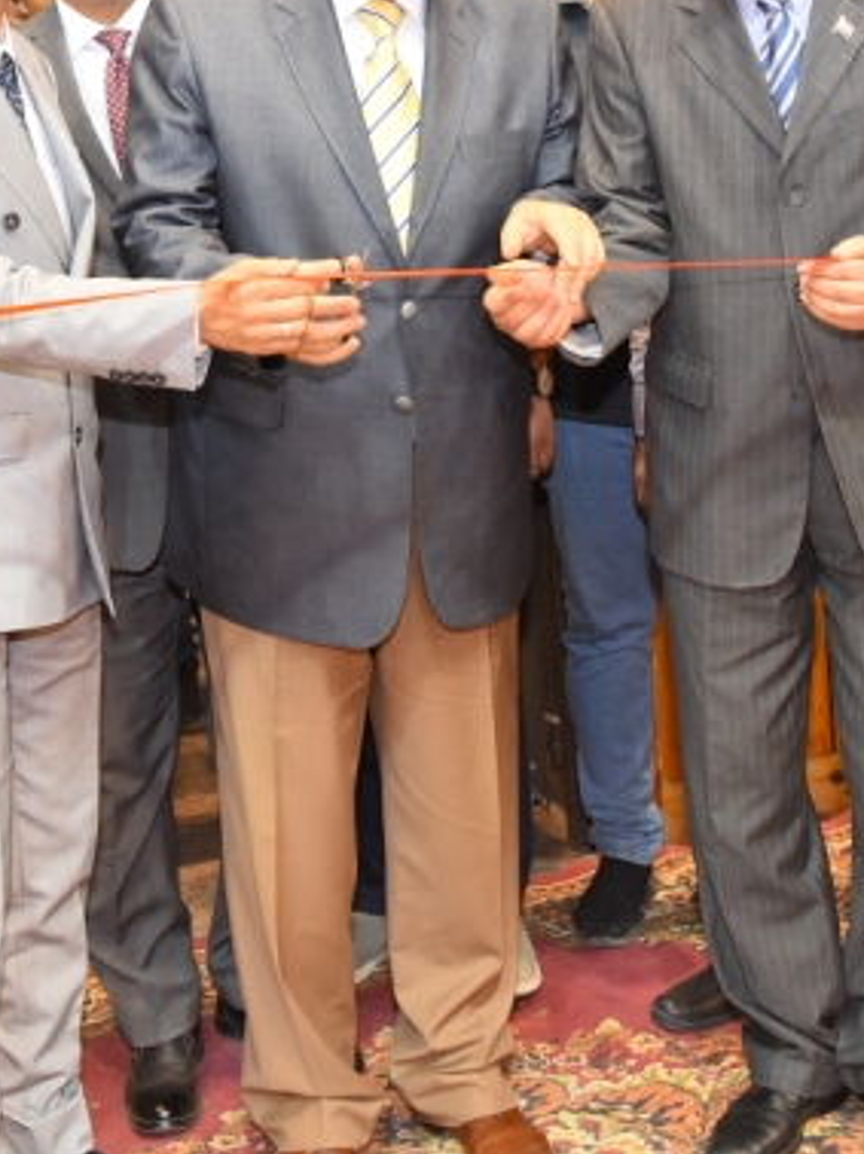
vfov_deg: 25.9
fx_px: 2432
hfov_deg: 20.1
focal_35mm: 73
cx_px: 449
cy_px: 128
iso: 2500
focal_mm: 28
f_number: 4.5
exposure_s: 1/200
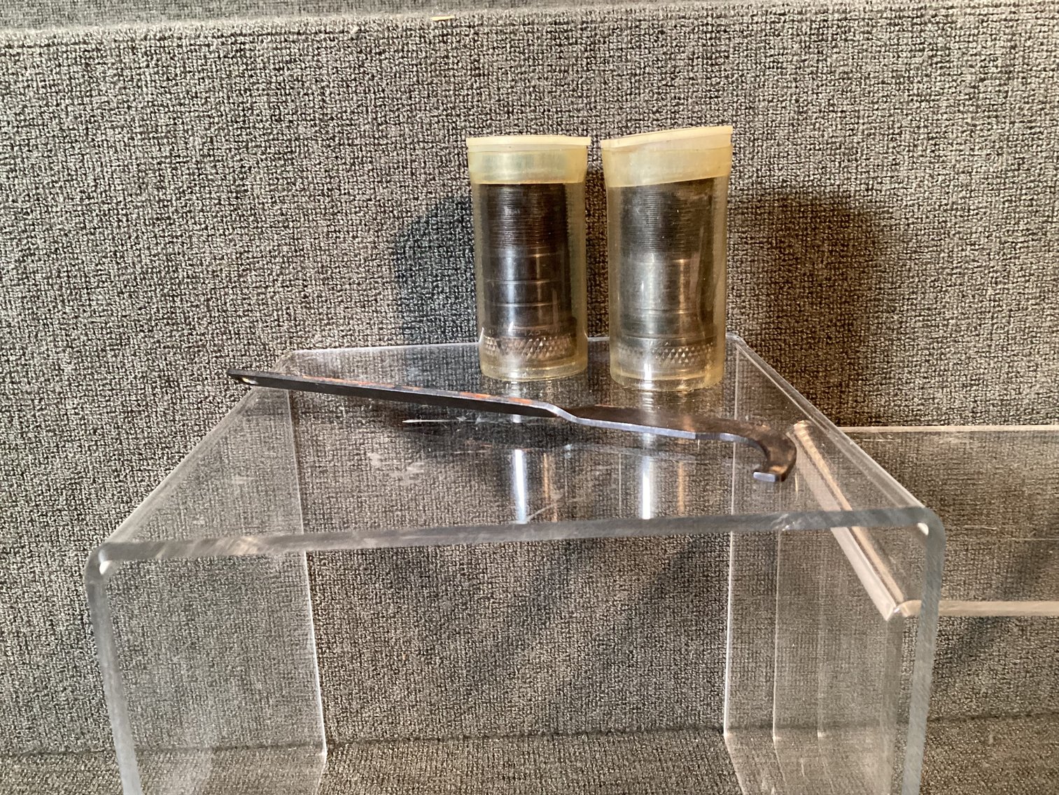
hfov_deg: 58.3
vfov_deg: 45.4
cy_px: 398
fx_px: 948
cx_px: 530
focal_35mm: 31
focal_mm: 3.3
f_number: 2.4
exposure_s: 1/30
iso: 400
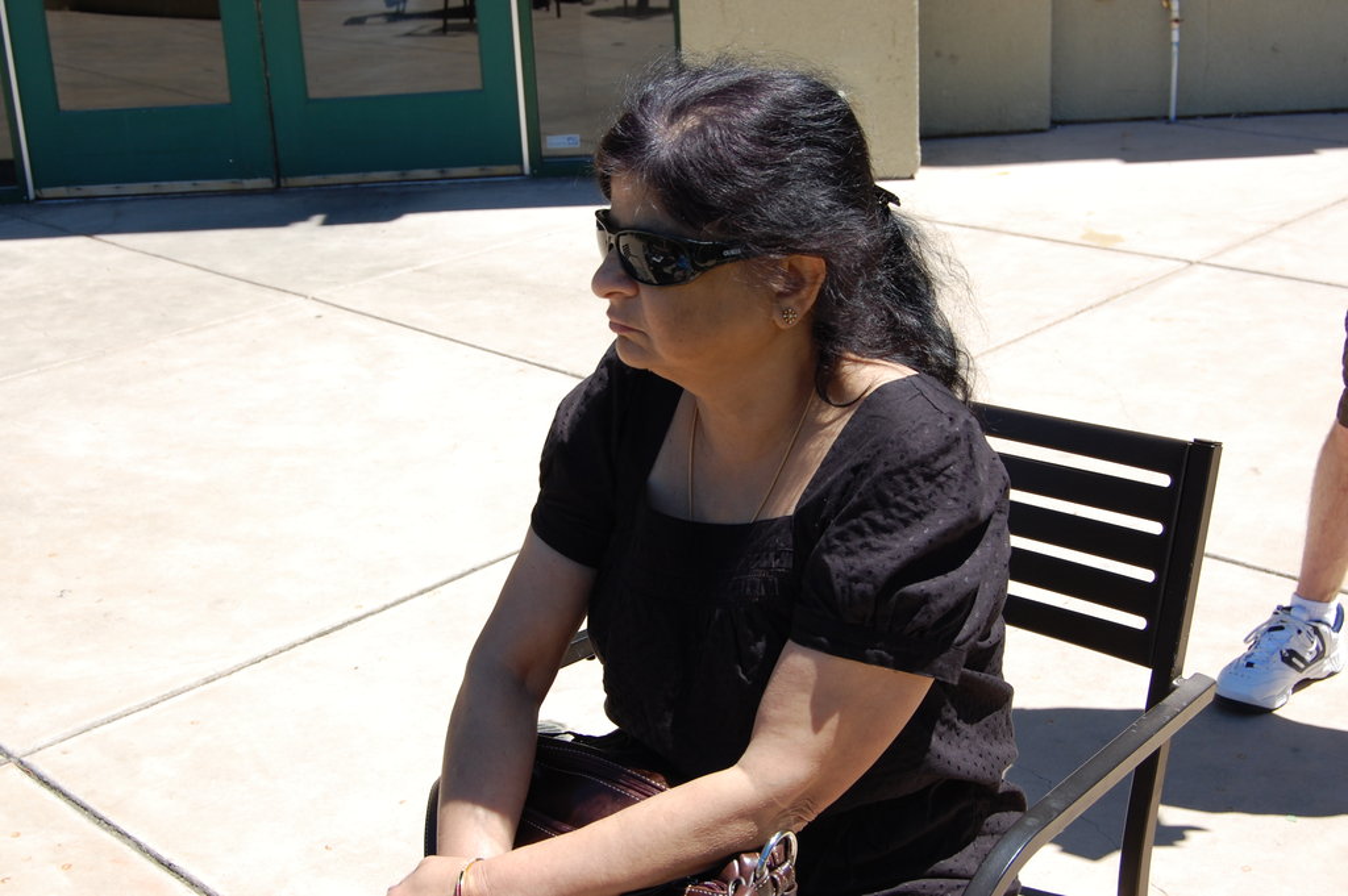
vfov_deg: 28.0
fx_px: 1796
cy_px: 448
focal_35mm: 48
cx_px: 674
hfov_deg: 41.1
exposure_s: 1/320
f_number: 9
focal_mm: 32
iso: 200
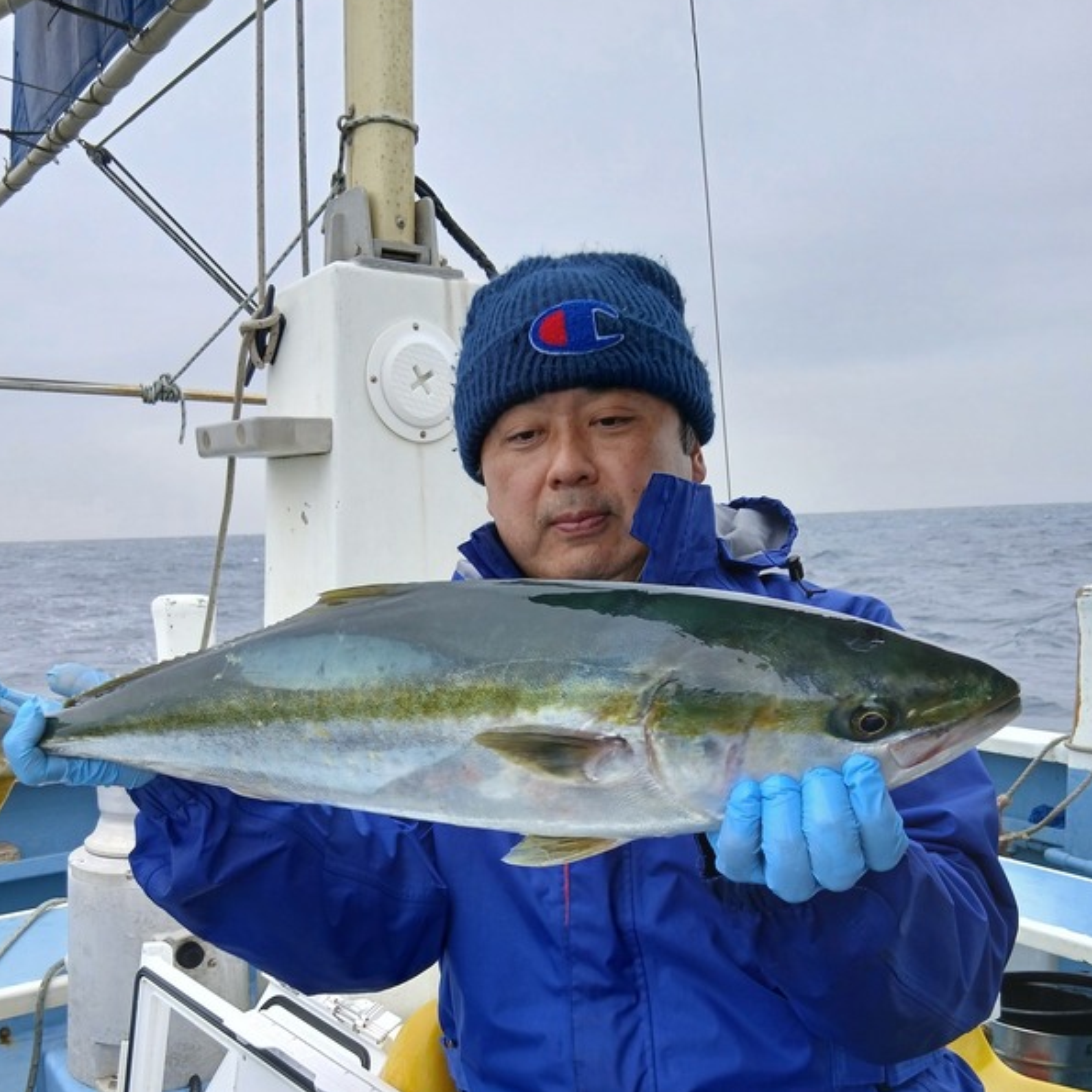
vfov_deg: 48.9
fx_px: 1178
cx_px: 514
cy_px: 727
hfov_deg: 49.7
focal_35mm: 33
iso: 20
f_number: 1.8
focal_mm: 3.86
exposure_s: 1/133
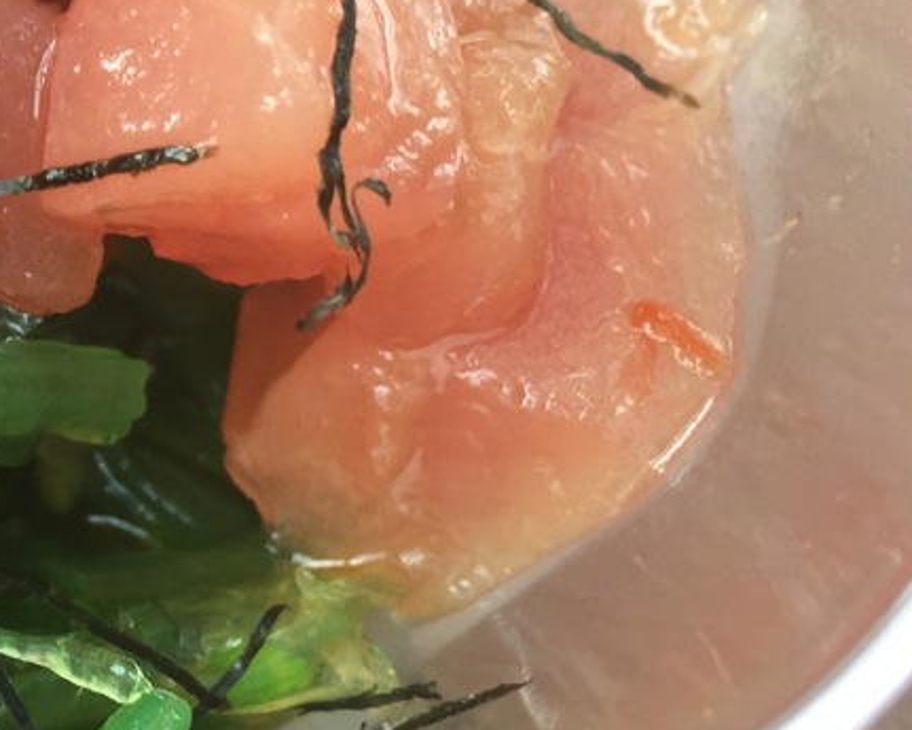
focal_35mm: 84
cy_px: 125
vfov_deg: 18.1
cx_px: -315
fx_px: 2268
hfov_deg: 20.5
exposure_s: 1/120
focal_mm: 4.15
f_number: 2.2
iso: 40
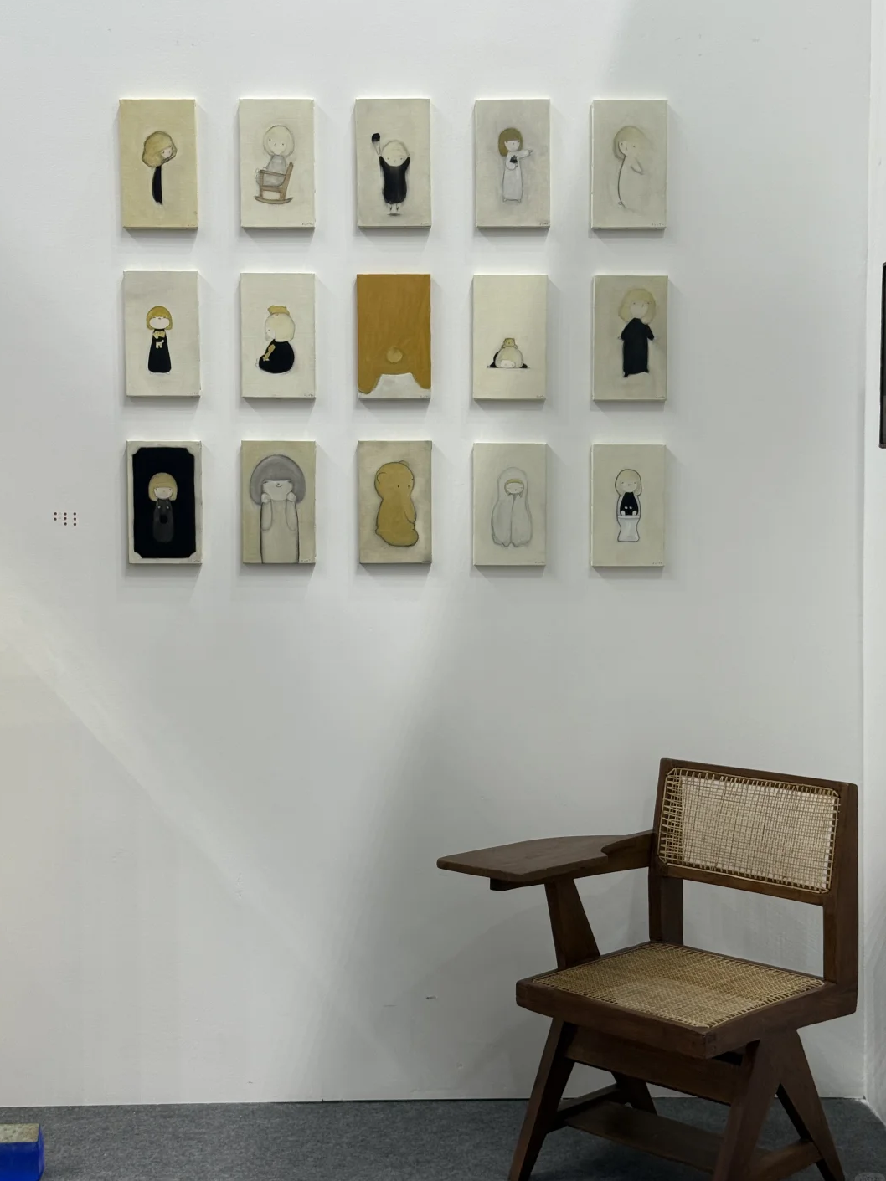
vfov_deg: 38.9
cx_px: 440
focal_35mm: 49
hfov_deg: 29.7
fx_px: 1672
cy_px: 593
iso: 50
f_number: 1.78
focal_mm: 6.76
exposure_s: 1/50
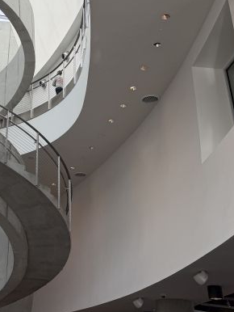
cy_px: 83
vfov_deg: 35.4
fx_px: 477
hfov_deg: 26.0
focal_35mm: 53
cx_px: -4
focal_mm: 6.76
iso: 100
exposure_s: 1/708
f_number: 1.78
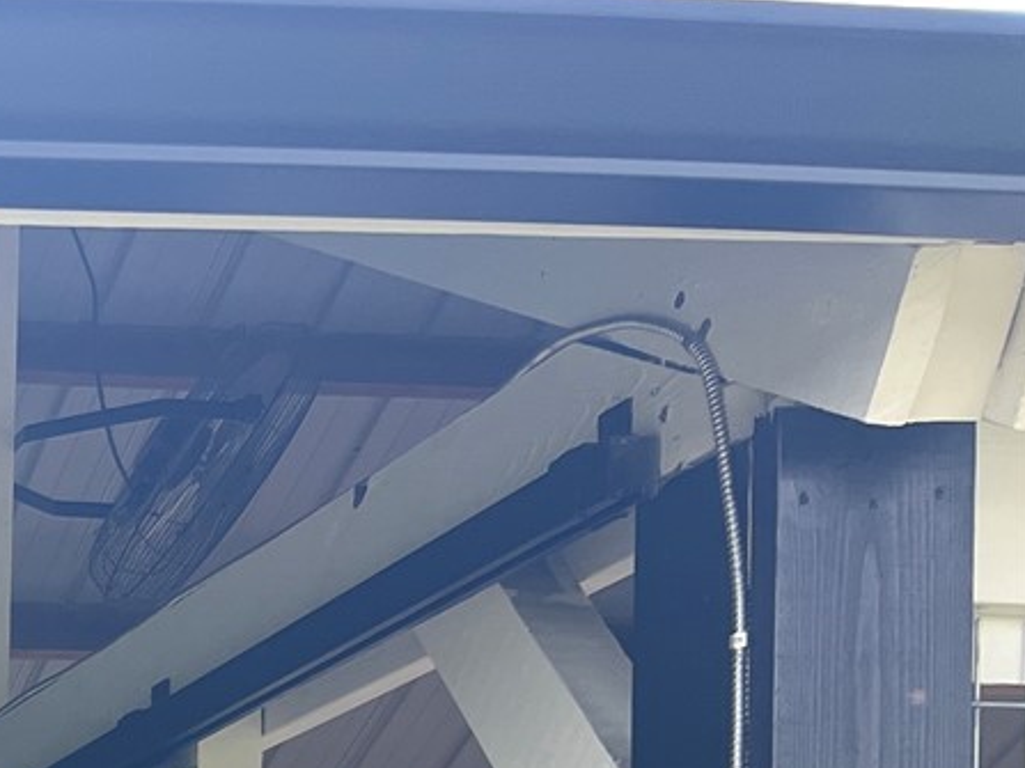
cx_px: -803
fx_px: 2753
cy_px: 1366
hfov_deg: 17.3
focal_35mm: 93
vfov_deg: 14.1
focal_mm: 5.7
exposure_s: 1/308
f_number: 1.5
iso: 50
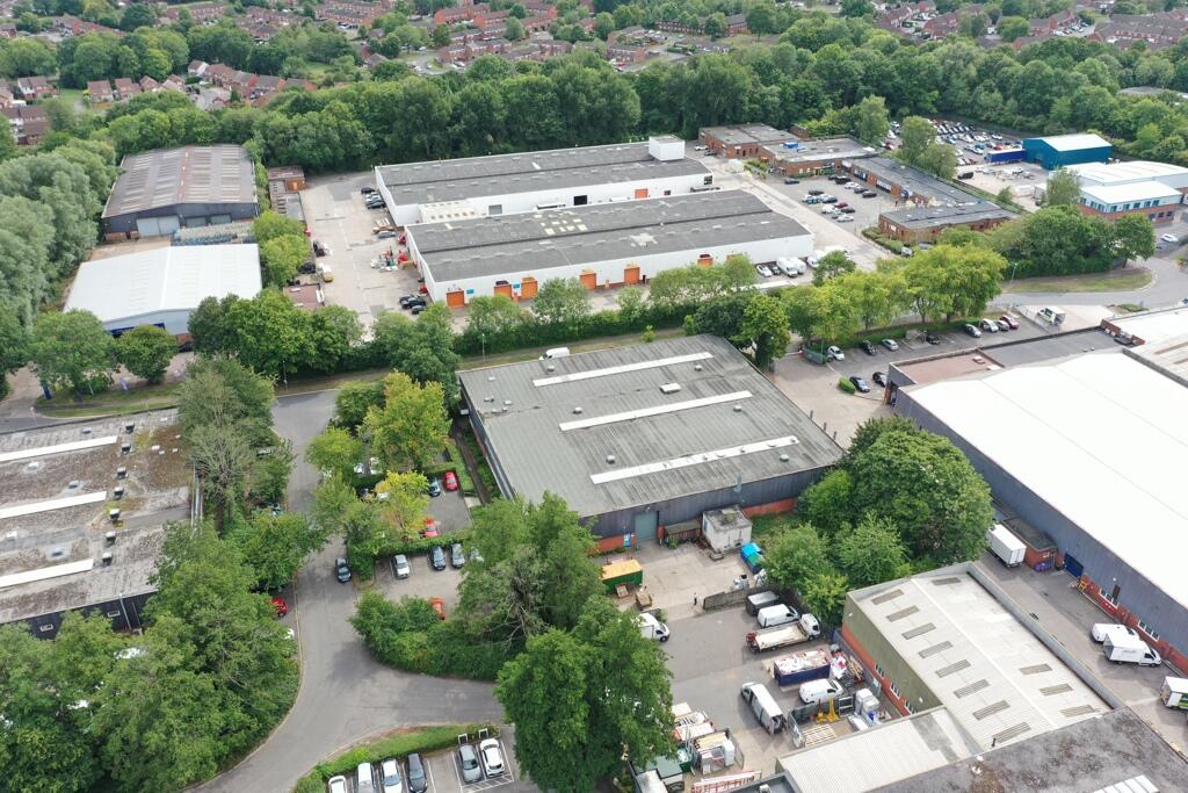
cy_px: 396
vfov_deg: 46.4
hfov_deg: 65.5
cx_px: 594
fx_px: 924
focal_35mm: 28
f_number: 4.5
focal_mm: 10.26
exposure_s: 1/200
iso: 100
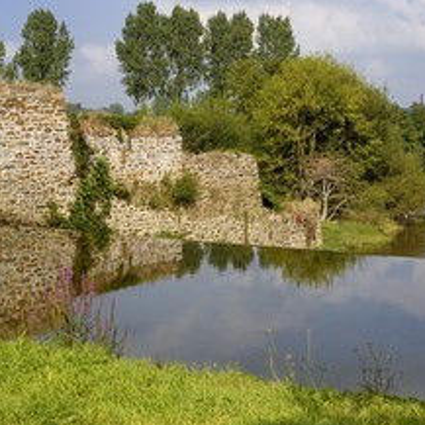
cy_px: 165
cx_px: 220
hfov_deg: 21.9
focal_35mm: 79
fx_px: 1097
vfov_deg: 21.9
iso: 100
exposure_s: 1/160
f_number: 8.5
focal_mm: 32
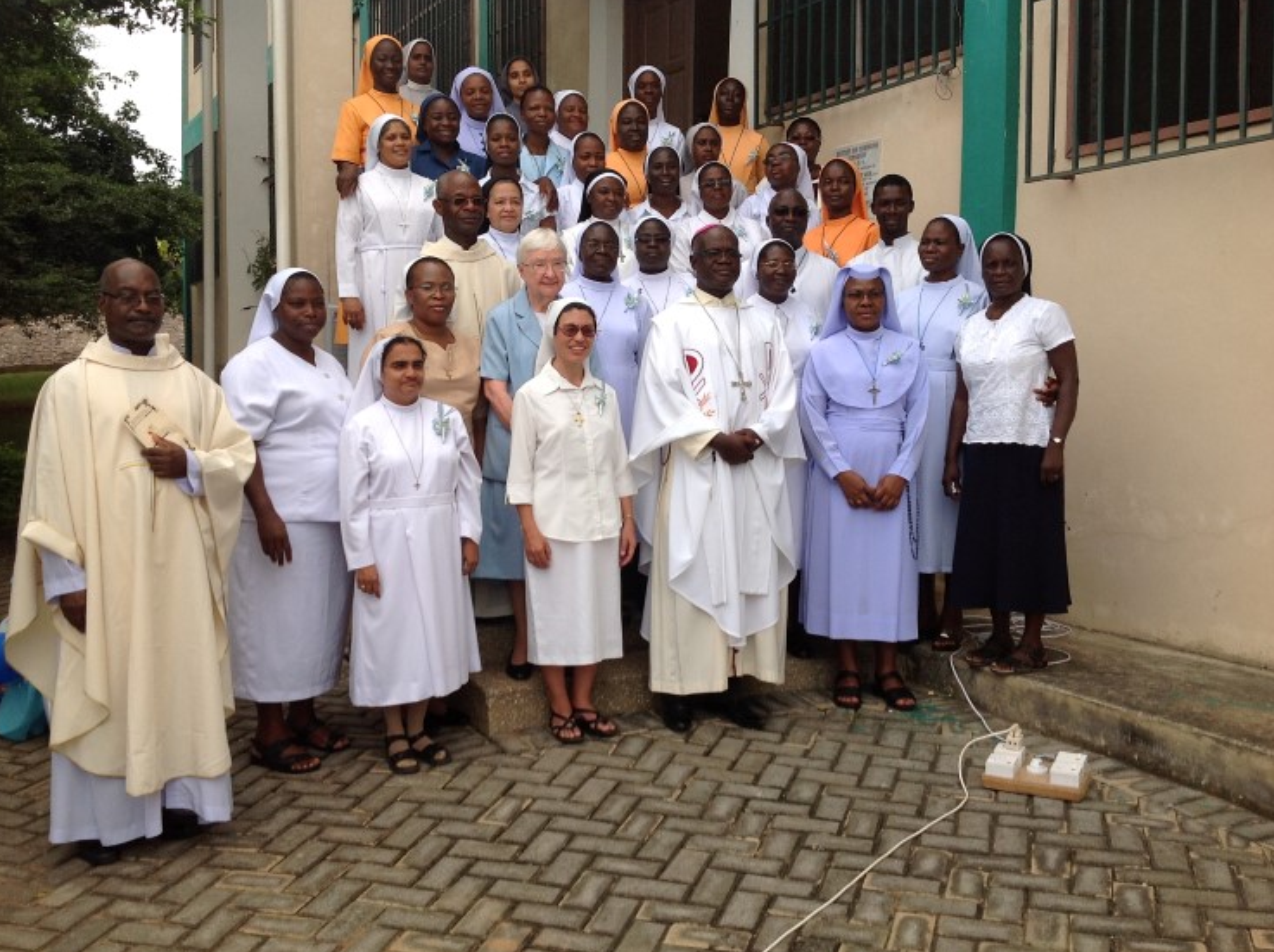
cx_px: 624
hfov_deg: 49.0
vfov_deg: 37.6
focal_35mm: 38
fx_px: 1397
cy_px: 468
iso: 80
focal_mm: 4.28
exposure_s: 1/1259
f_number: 2.4
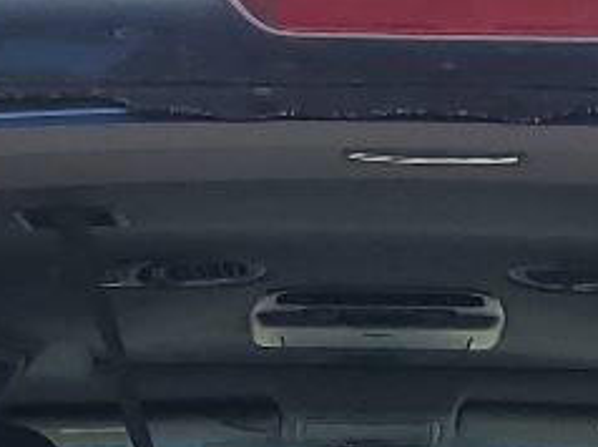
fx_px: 3020
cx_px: 487
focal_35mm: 175
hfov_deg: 11.3
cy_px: 1180
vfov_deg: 7.7
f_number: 1.5
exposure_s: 1/3333
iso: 50
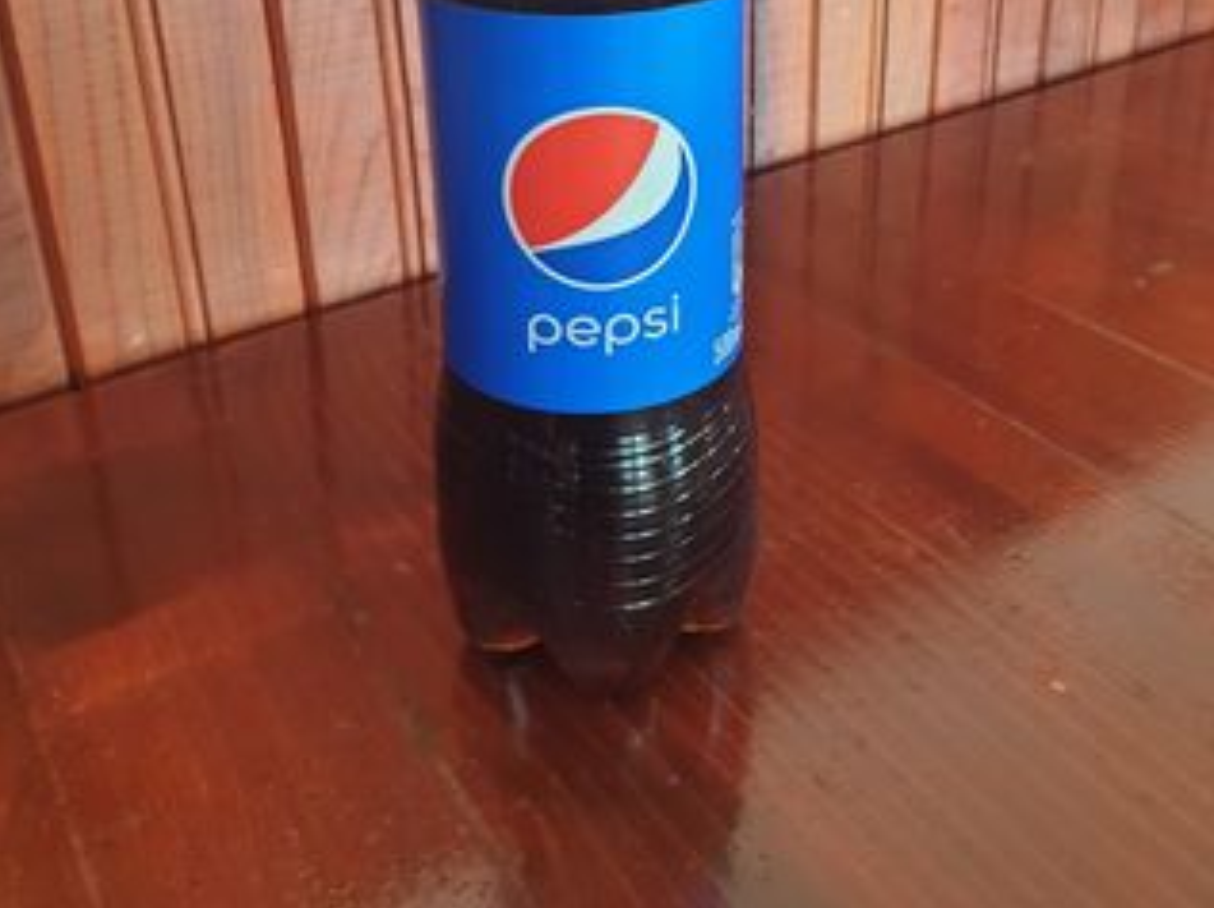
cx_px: 605
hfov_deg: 52.7
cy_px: 134
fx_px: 1226
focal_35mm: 35
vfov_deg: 38.5
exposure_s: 1/50
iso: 125
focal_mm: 4.3
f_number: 2.4
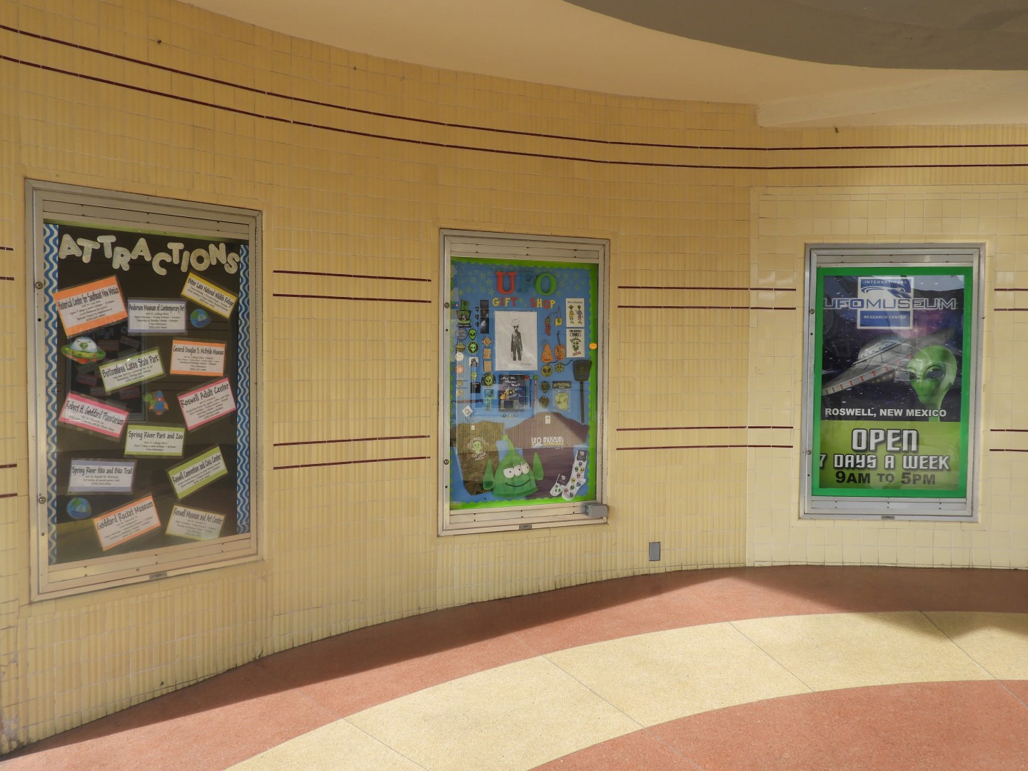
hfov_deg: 60.0
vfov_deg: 46.8
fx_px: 891
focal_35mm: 30
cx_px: 514
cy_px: 386
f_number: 3.5
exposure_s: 1/320
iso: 100
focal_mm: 5.4
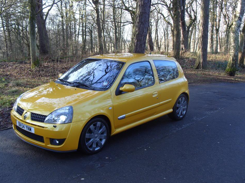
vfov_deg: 37.7
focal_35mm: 38
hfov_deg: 49.0
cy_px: 93
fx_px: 269
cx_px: 115
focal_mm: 7.8
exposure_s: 1/90
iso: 80
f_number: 3.1
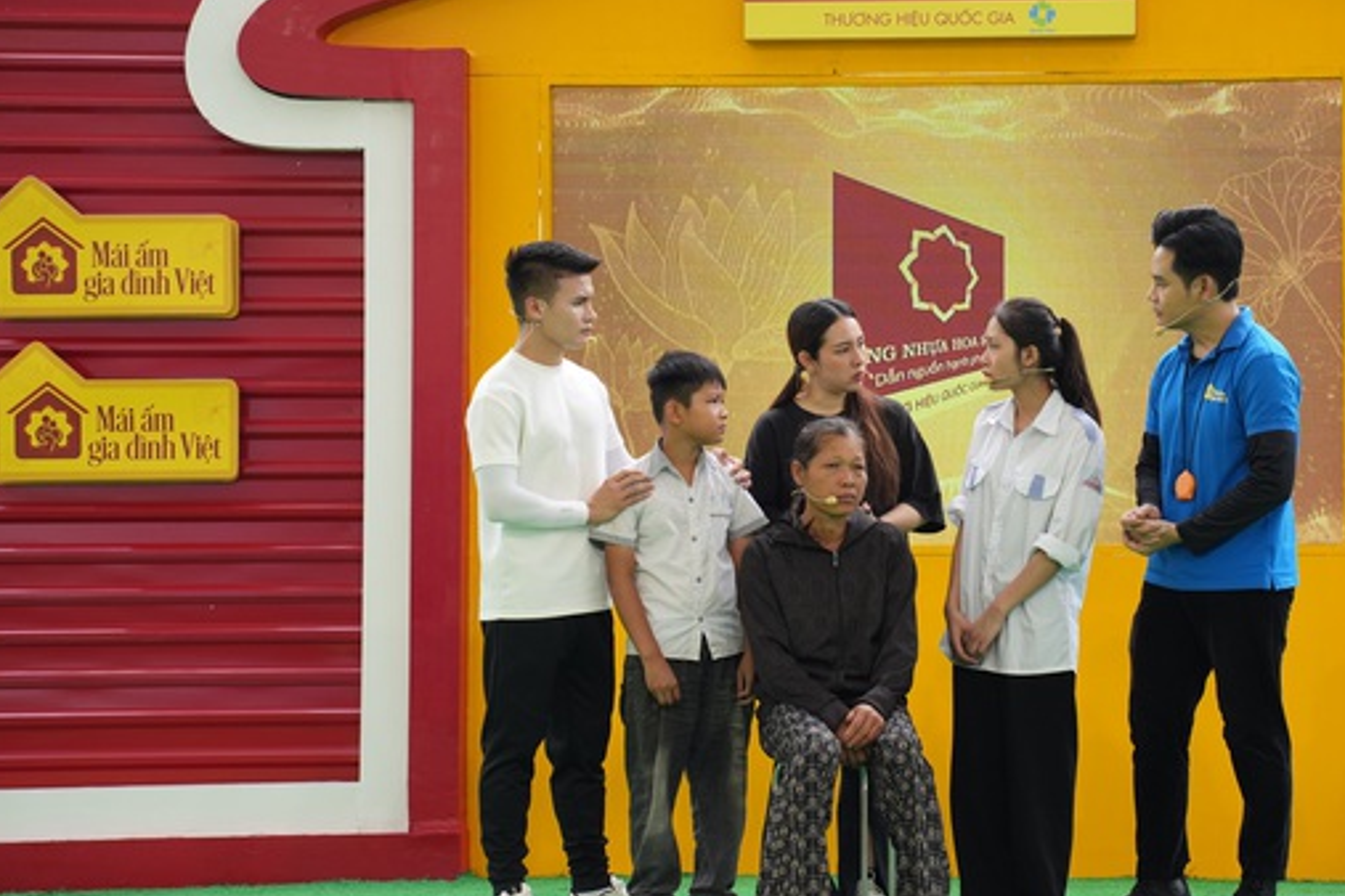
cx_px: 931
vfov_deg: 12.7
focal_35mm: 108
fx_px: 4035
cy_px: 420
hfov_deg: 18.9
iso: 400
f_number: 5.6
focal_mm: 75
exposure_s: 1/320
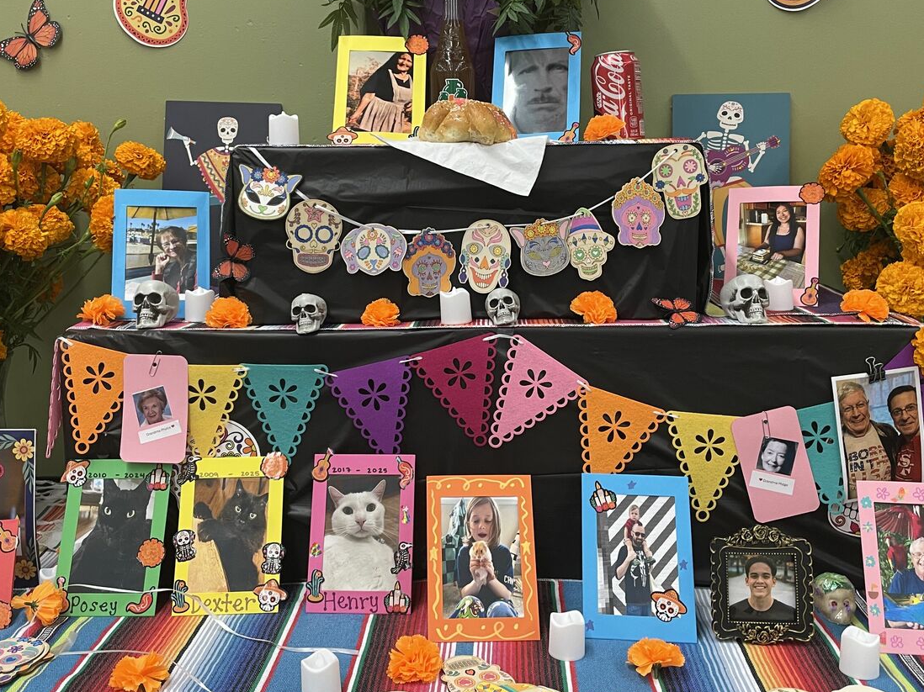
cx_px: 466
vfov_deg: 39.5
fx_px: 961
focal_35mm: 36
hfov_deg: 51.4
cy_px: 292
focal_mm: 4.2
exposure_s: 1/60
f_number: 1.6
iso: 125
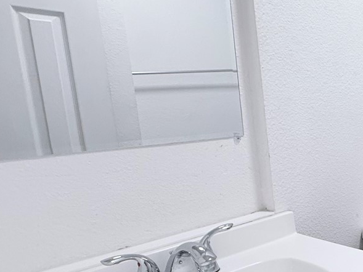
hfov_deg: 35.7
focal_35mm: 38
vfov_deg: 37.7
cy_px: 147
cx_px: 456
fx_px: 399
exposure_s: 1/120
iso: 160
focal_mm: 2.22
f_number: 2.2
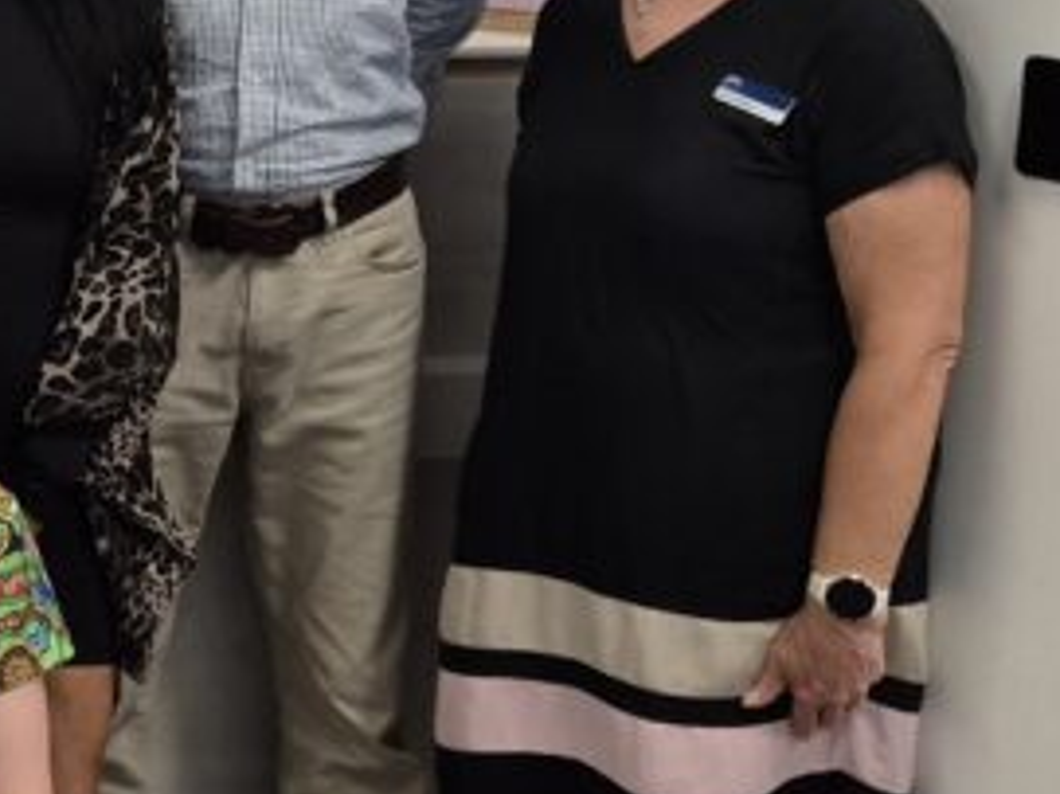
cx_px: -301
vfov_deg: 16.7
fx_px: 2663
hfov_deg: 20.6
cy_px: 86
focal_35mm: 87
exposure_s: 1/100
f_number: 1.8
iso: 200
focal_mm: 5.4
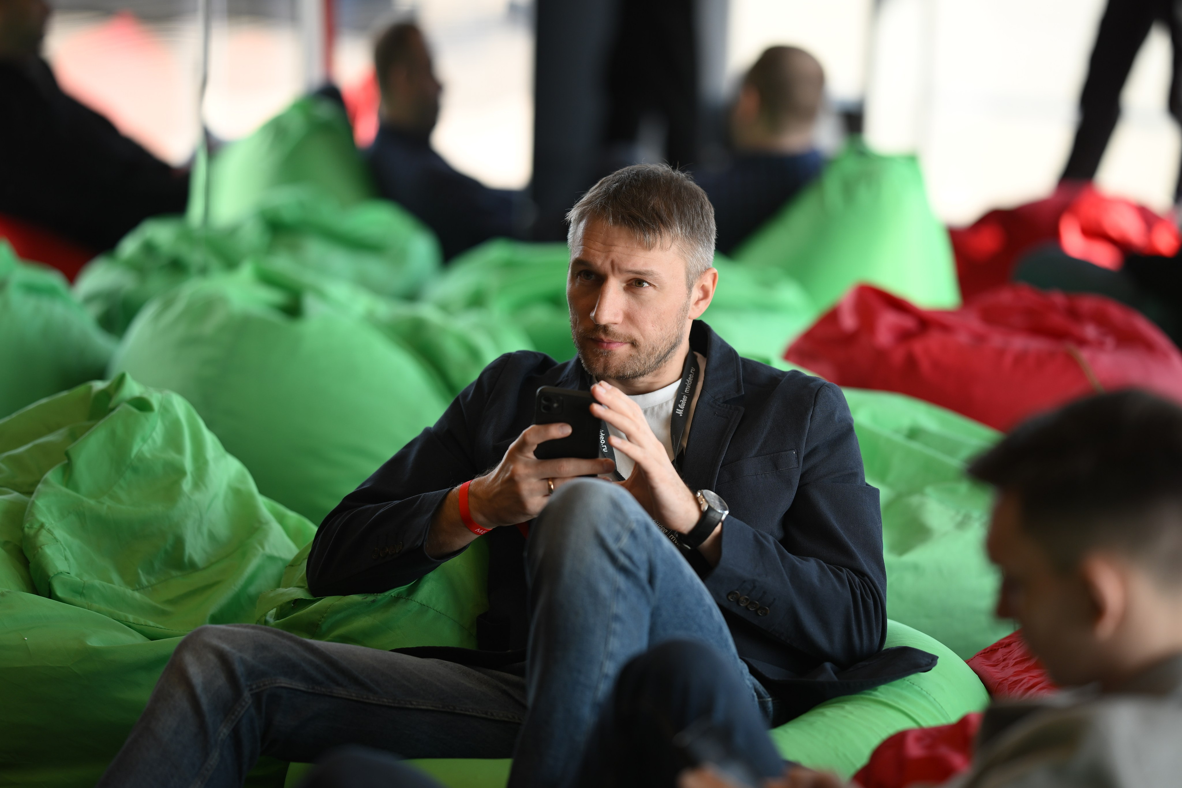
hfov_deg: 15.2
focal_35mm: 135
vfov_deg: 10.2
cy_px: 394
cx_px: 591
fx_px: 4432
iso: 125
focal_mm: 135
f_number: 1.8
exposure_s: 1/320
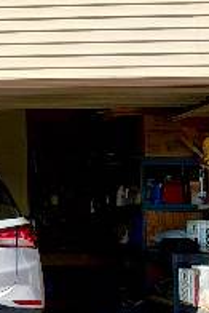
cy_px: 145
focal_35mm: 117
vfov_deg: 17.5
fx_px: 1017
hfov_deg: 10.8
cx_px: -201
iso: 50
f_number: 1.6
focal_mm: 5.96
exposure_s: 1/3279
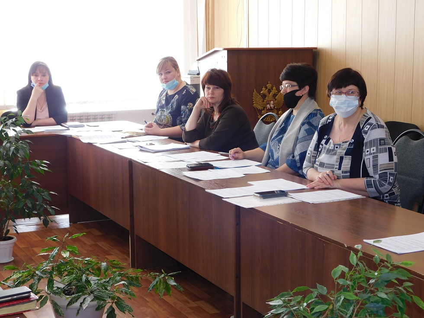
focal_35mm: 66
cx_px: 212
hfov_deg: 29.4
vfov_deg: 22.3
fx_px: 808
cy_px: 159
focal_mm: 11.7
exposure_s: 1/30
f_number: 4.2
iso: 140
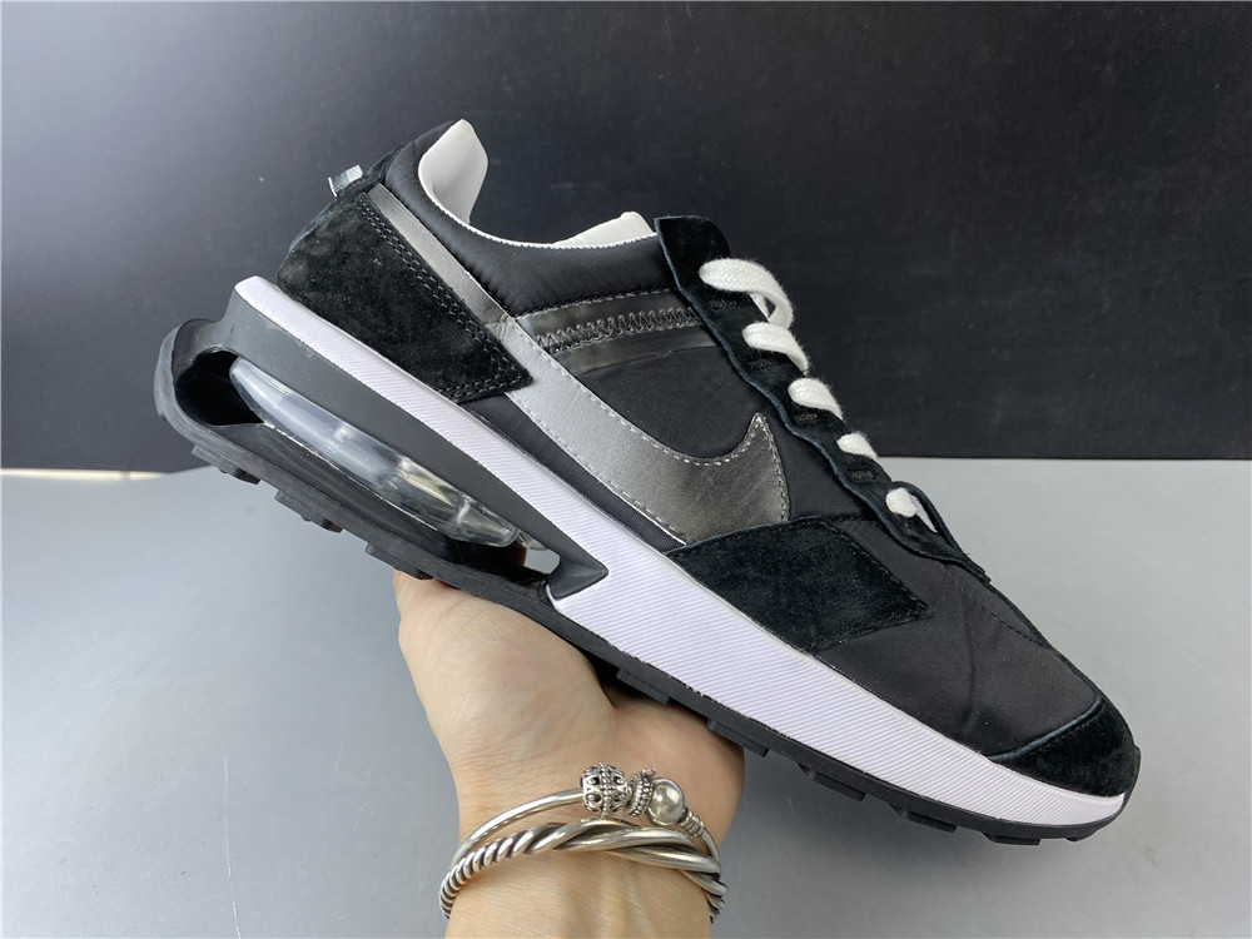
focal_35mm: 26
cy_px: 470
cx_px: 626
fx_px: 940
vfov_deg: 53.1
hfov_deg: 67.3
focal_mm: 4.25
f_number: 1.8
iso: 100
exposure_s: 1/100
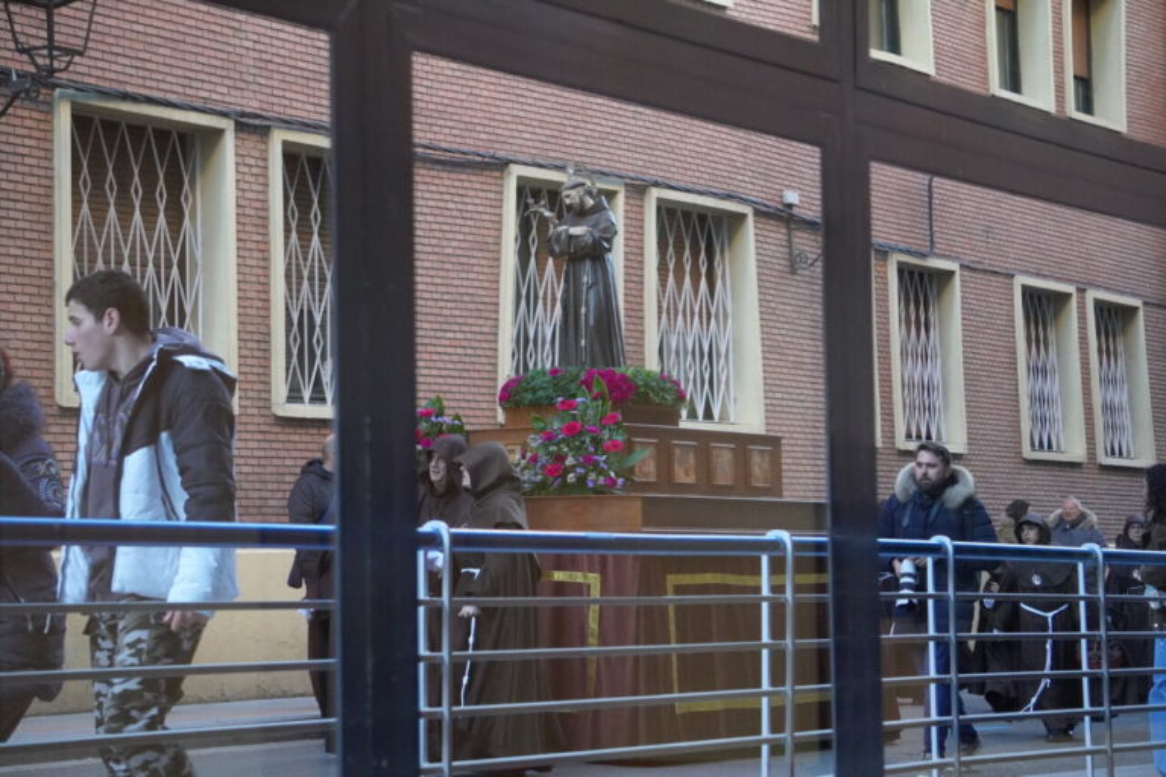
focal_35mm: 82
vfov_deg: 16.6
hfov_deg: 24.6
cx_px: 583
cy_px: 388
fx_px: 2672
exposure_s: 1/160
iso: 5000
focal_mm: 55
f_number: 4.5
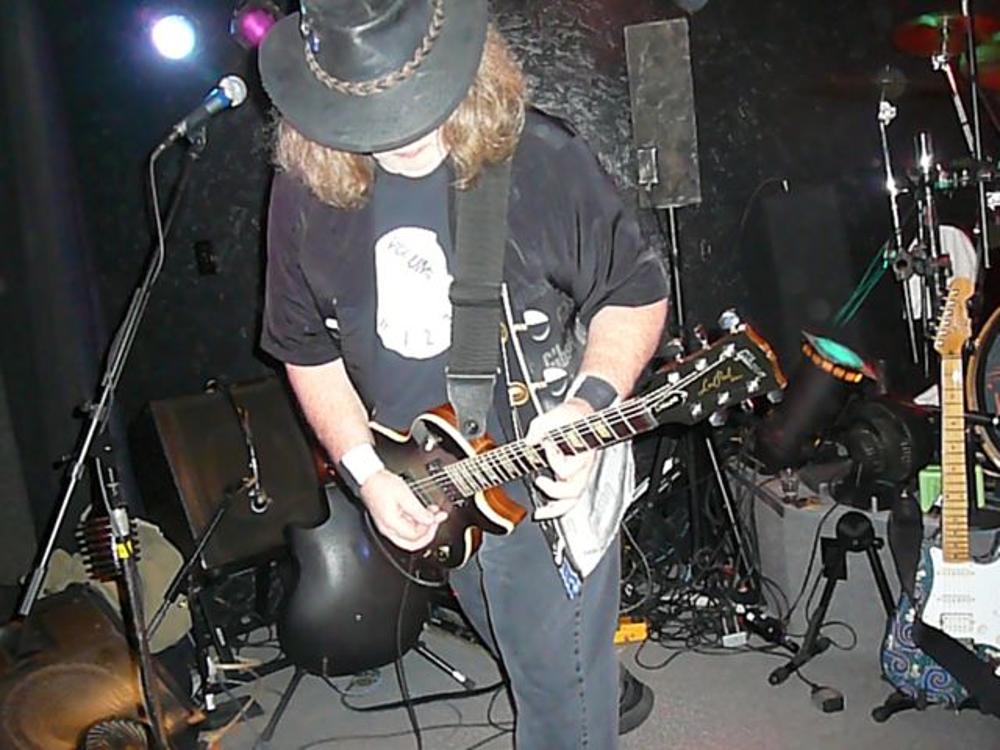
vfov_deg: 40.7
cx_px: 500
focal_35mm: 35
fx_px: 1011
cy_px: 375
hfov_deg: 52.6
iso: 800
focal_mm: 5.2
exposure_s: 1/30
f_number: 2.8
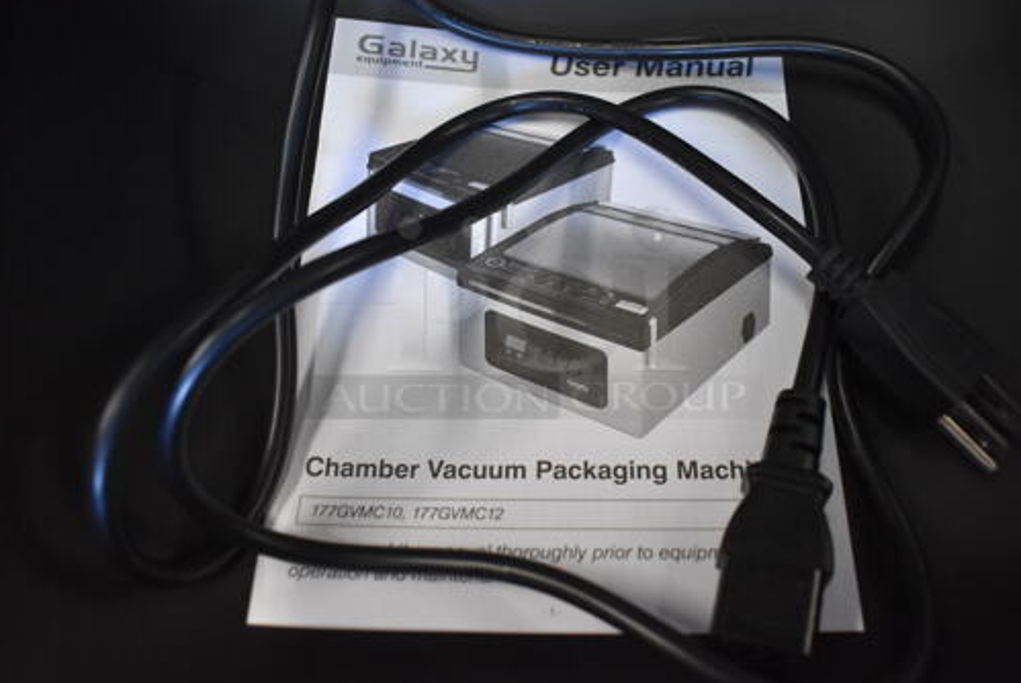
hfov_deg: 57.1
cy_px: 311
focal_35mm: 33
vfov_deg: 40.0
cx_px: 536
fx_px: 937
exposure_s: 1/125
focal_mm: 18
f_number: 3.5
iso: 2500
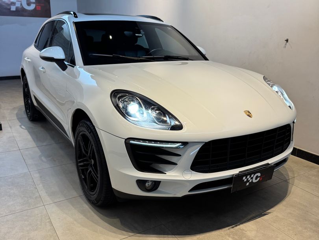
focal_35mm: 24
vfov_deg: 56.8
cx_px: 160
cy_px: 120
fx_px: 221
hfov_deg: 71.6
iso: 125
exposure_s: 1/60
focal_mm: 6.76
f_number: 1.78
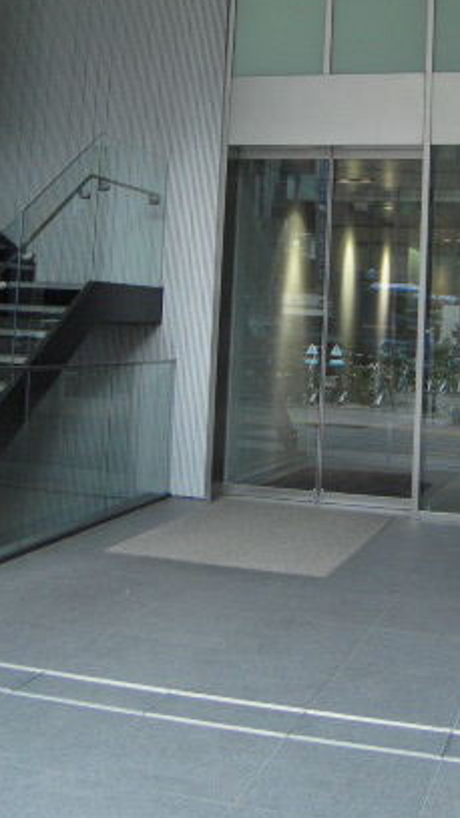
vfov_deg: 41.7
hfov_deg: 24.8
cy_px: 215
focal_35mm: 48
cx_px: 319
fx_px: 1041
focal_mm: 5
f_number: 2.7
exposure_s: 1/100
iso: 400
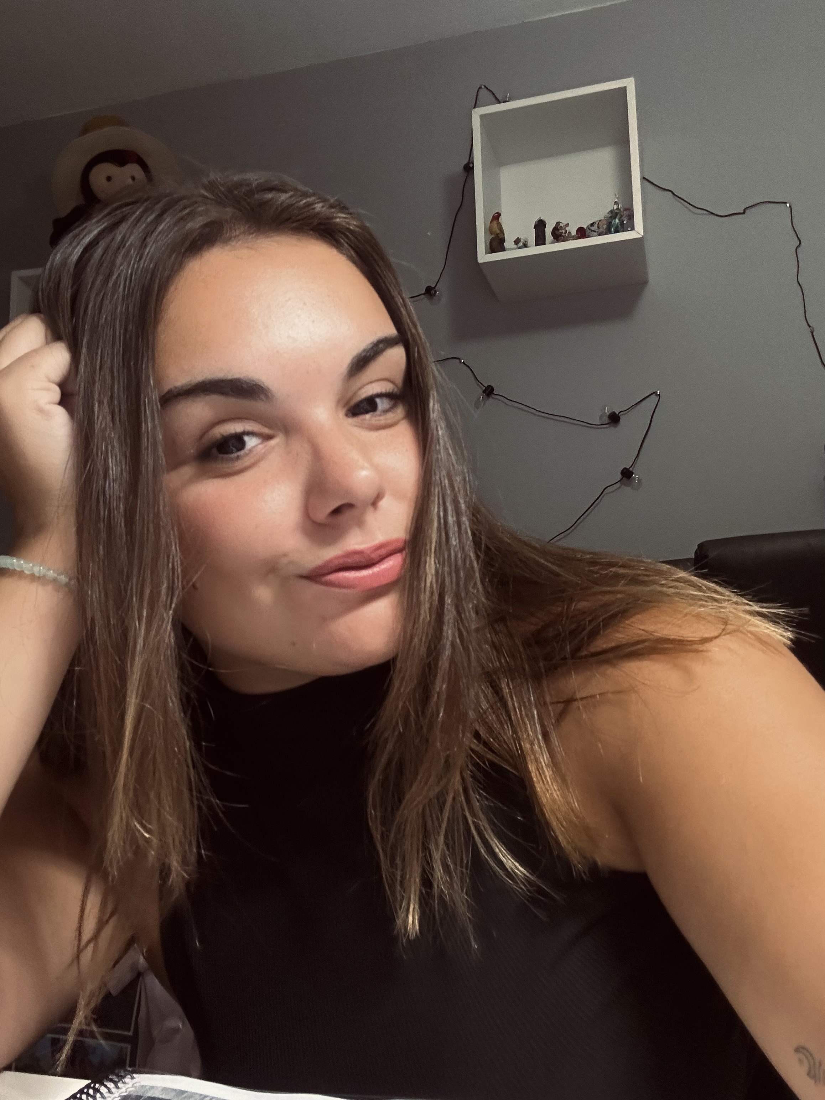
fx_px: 953
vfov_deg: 60.0
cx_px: 412
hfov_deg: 46.8
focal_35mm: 30
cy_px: 550
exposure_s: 1/50
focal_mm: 2.69
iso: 250
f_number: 1.9
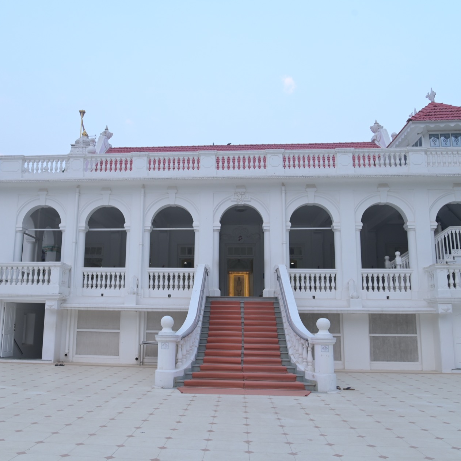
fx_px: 467
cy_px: 233
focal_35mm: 31
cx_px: 190
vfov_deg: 52.5
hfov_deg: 52.3
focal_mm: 24
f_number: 7.1
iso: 500
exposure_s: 1/100
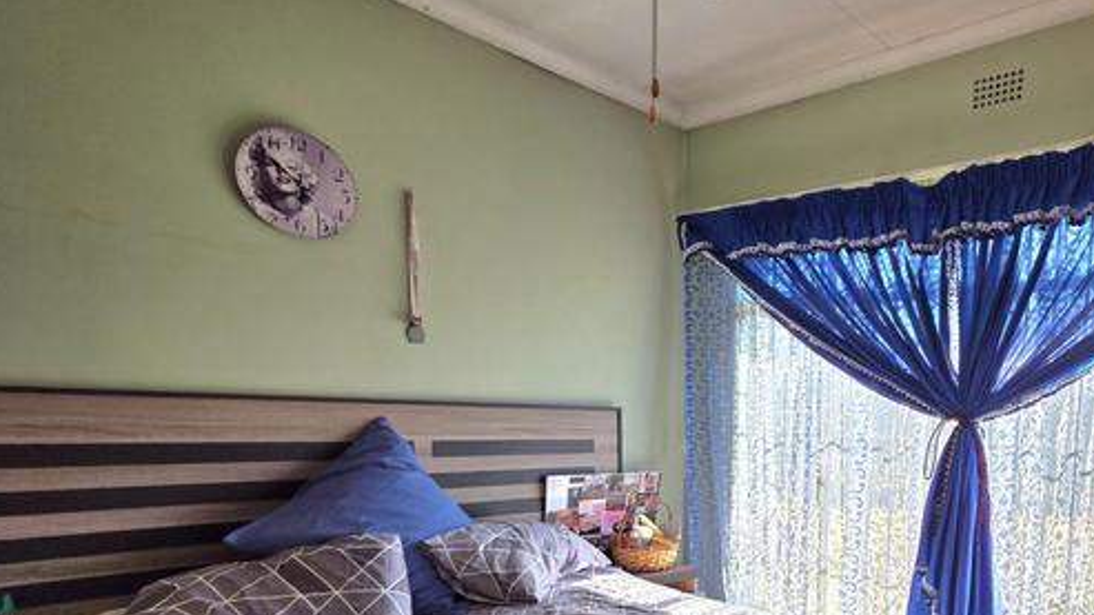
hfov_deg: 72.4
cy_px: 515
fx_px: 667
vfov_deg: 46.2
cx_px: 841
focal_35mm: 23
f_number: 1.9
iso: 40
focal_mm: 2.2
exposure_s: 1/312
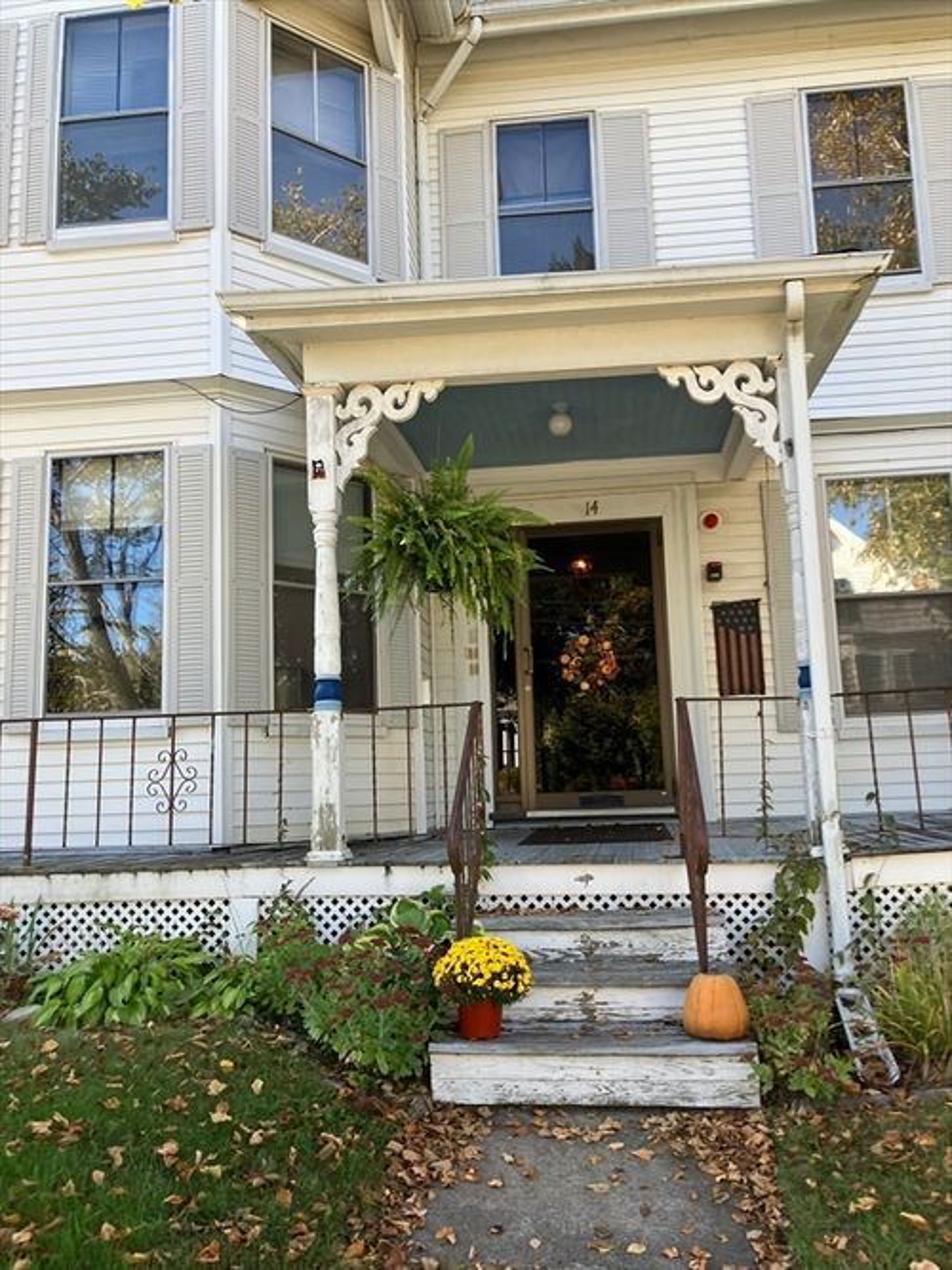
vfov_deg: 63.5
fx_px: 1027
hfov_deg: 49.7
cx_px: 476
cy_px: 635
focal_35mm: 28
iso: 25
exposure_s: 1/230
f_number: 1.8
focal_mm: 3.99
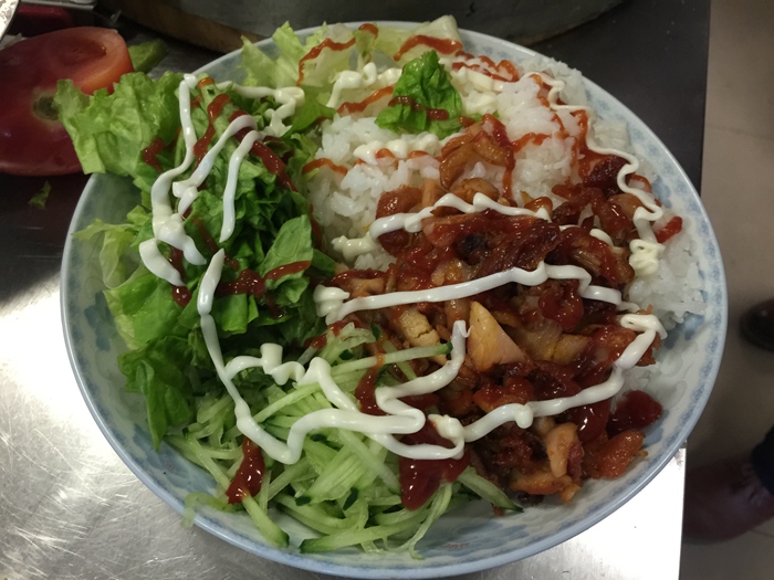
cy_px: 290
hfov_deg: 61.7
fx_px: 648
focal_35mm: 29
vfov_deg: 48.2
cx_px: 387
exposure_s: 1/17
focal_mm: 4.15
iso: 125
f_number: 2.2
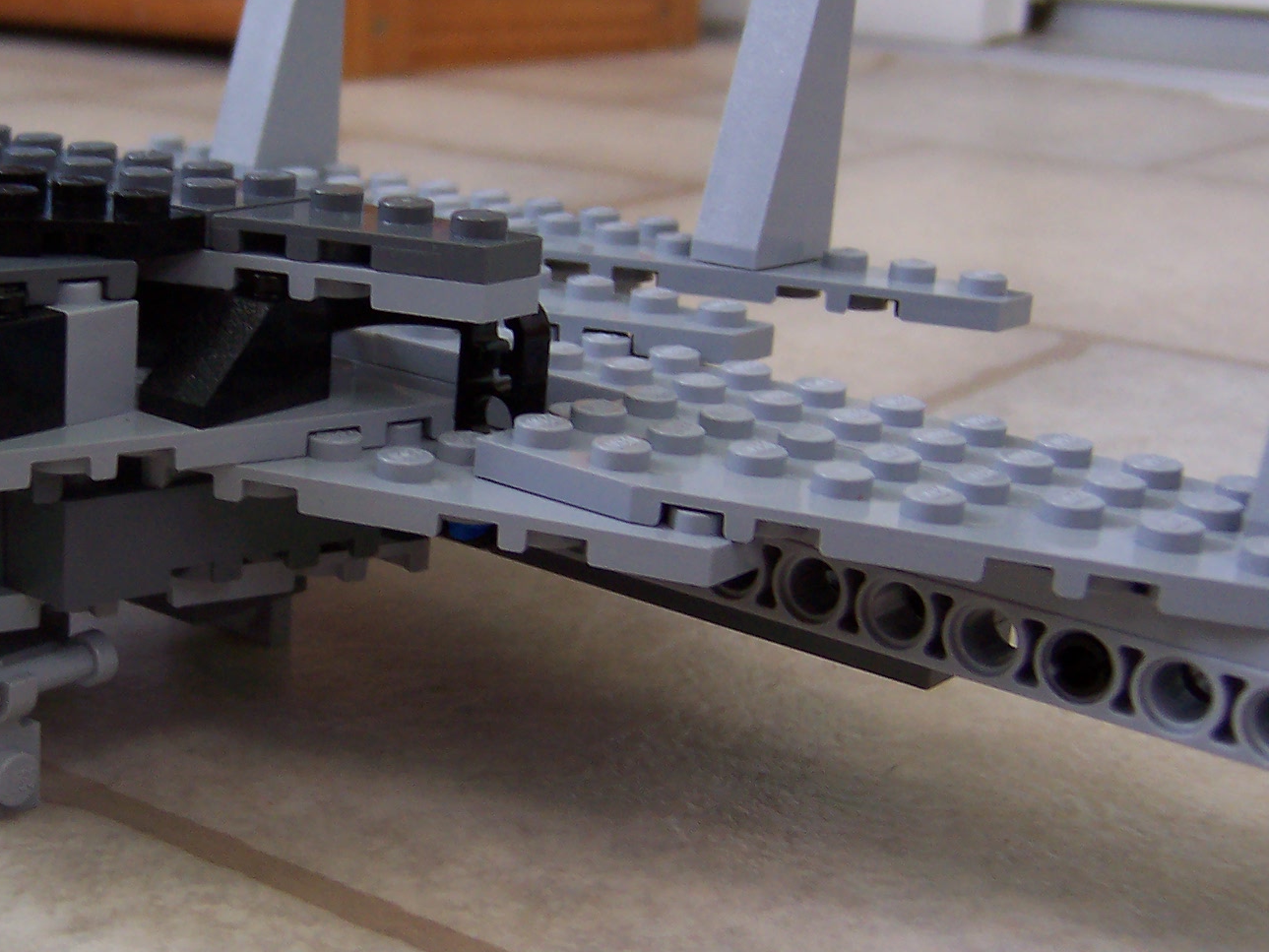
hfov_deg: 32.1
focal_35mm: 59
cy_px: 503
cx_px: 308
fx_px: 2163
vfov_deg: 24.8
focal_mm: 5.5
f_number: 2.8
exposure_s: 1/30
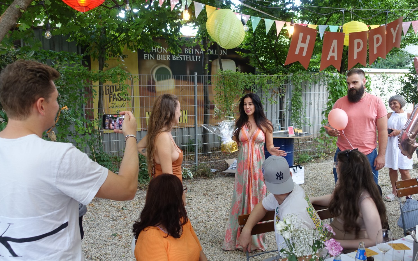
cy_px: 143
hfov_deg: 55.3
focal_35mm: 35
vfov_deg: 36.3
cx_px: 211
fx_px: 399
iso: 160
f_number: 2.8
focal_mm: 11.69
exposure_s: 1/40
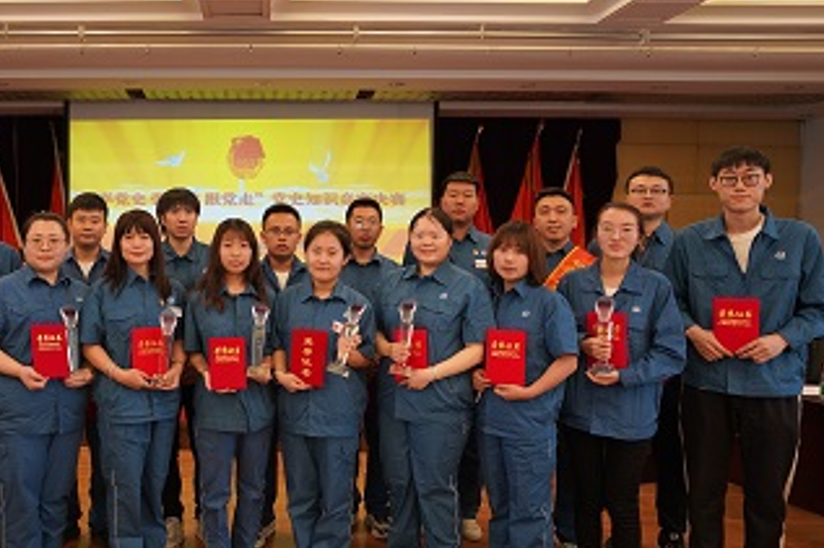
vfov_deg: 43.5
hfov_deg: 59.6
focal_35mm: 30
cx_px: 239
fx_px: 686
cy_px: 245
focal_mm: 19
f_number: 4
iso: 2000
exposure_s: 1/160
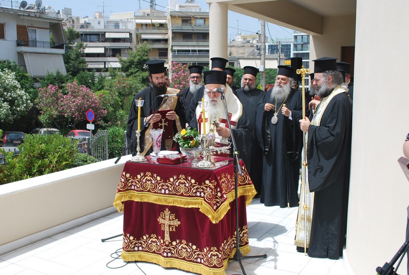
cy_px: 138
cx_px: 204
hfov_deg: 49.5
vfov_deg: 34.4
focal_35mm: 39
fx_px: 444
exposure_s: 1/250
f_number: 8
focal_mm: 26
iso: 100
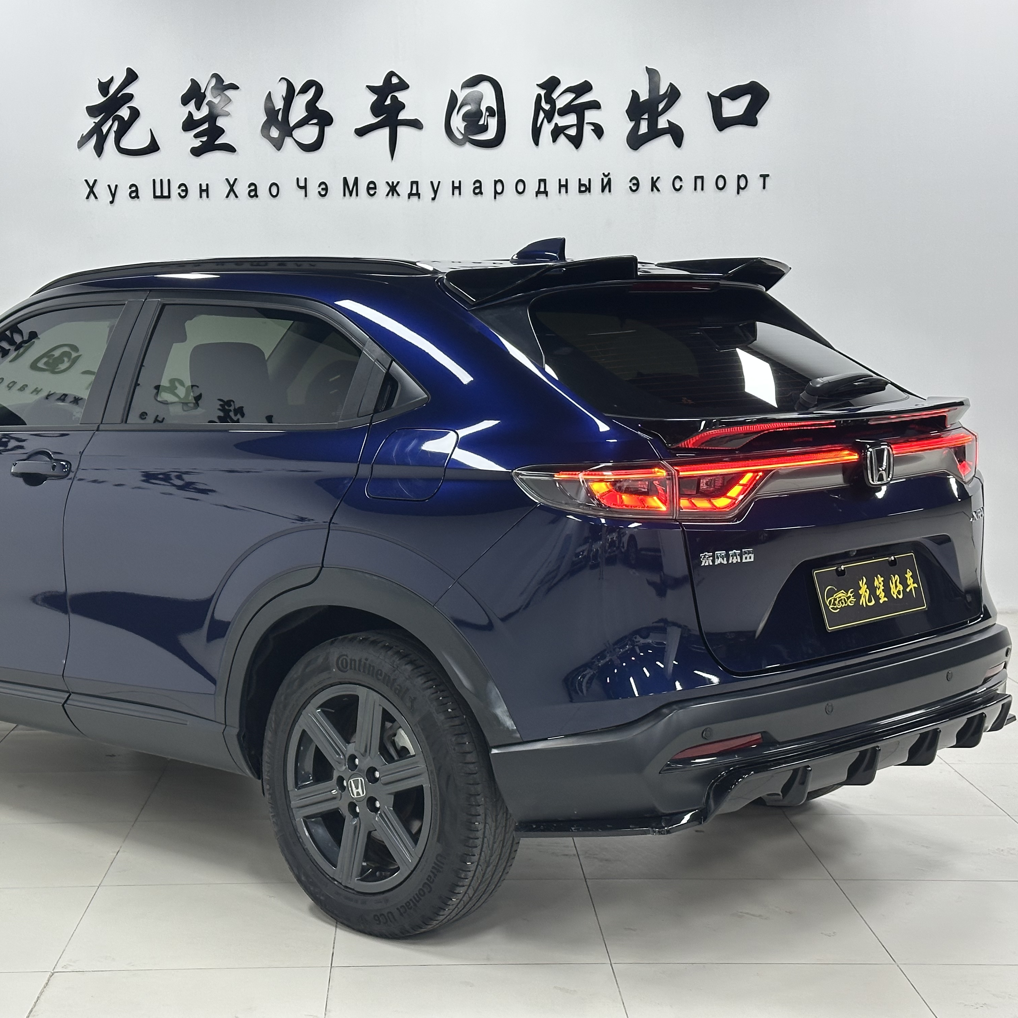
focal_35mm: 57
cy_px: 507
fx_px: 1896
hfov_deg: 29.9
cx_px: 378
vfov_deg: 30.0
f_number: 1.78
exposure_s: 1/100
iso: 100
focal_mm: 6.86
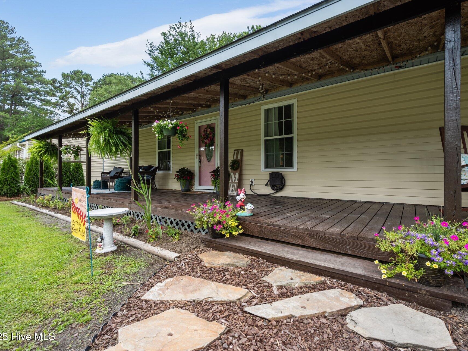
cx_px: 254
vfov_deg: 78.1
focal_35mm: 16
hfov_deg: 94.3
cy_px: 168
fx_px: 216
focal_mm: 14
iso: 64
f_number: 7.1
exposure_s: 1/40
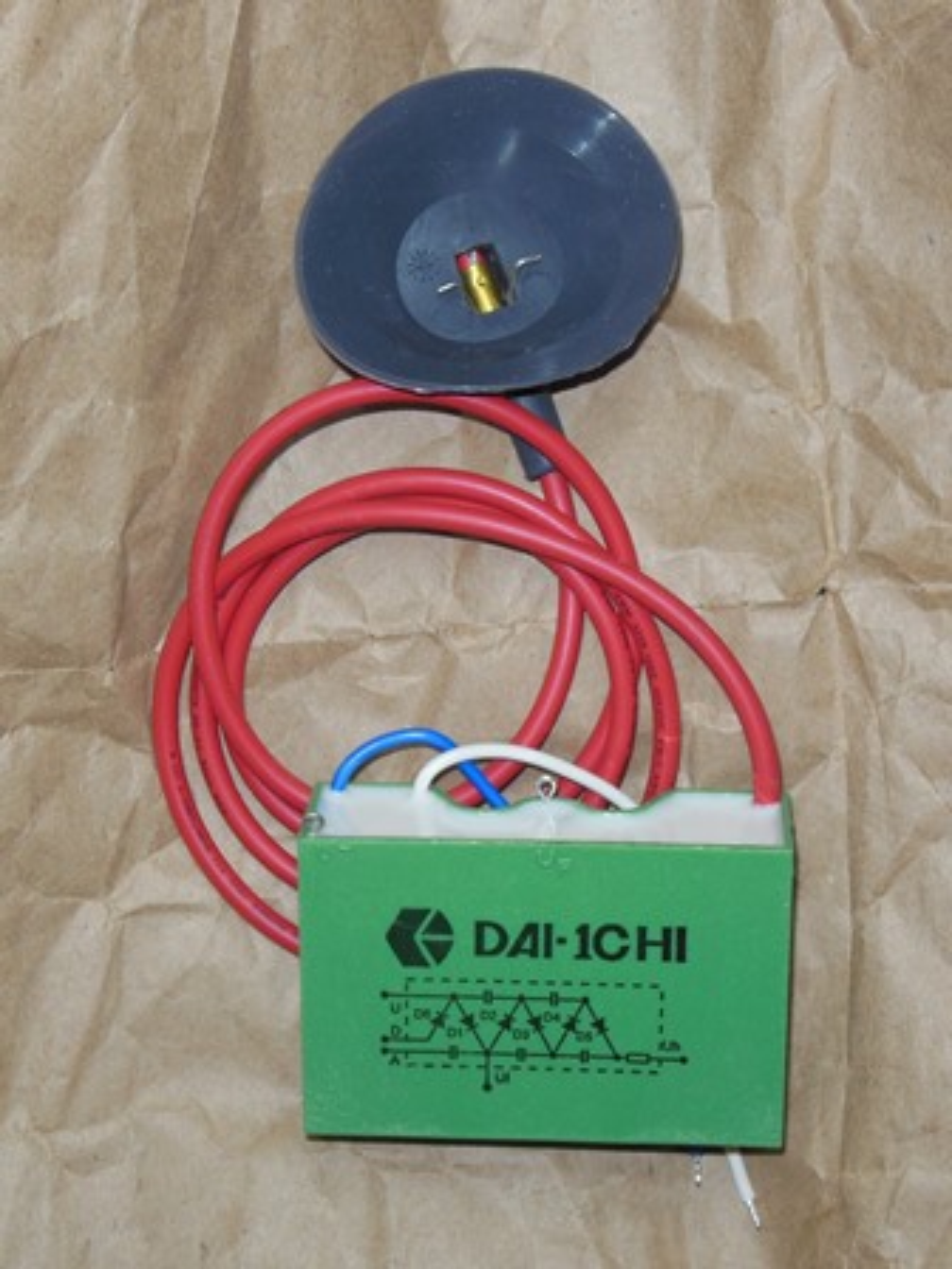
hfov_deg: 25.7
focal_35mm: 57
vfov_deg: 33.8
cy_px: 634
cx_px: 476
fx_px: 2090
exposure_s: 1/60
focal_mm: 10.2
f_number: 4.1
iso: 125
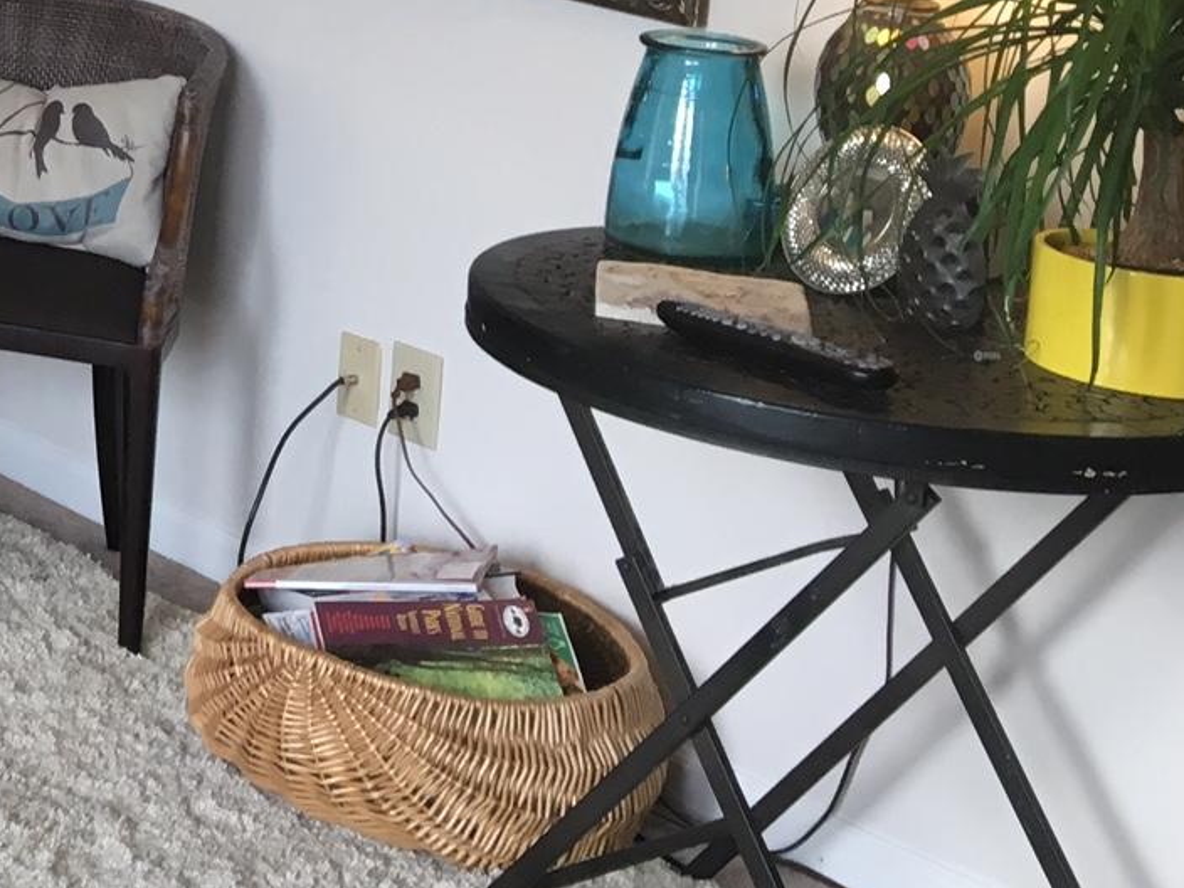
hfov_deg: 21.1
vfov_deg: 16.9
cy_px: -222
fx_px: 2839
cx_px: -417
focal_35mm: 83
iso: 50
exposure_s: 1/30
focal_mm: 4.15
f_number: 2.2
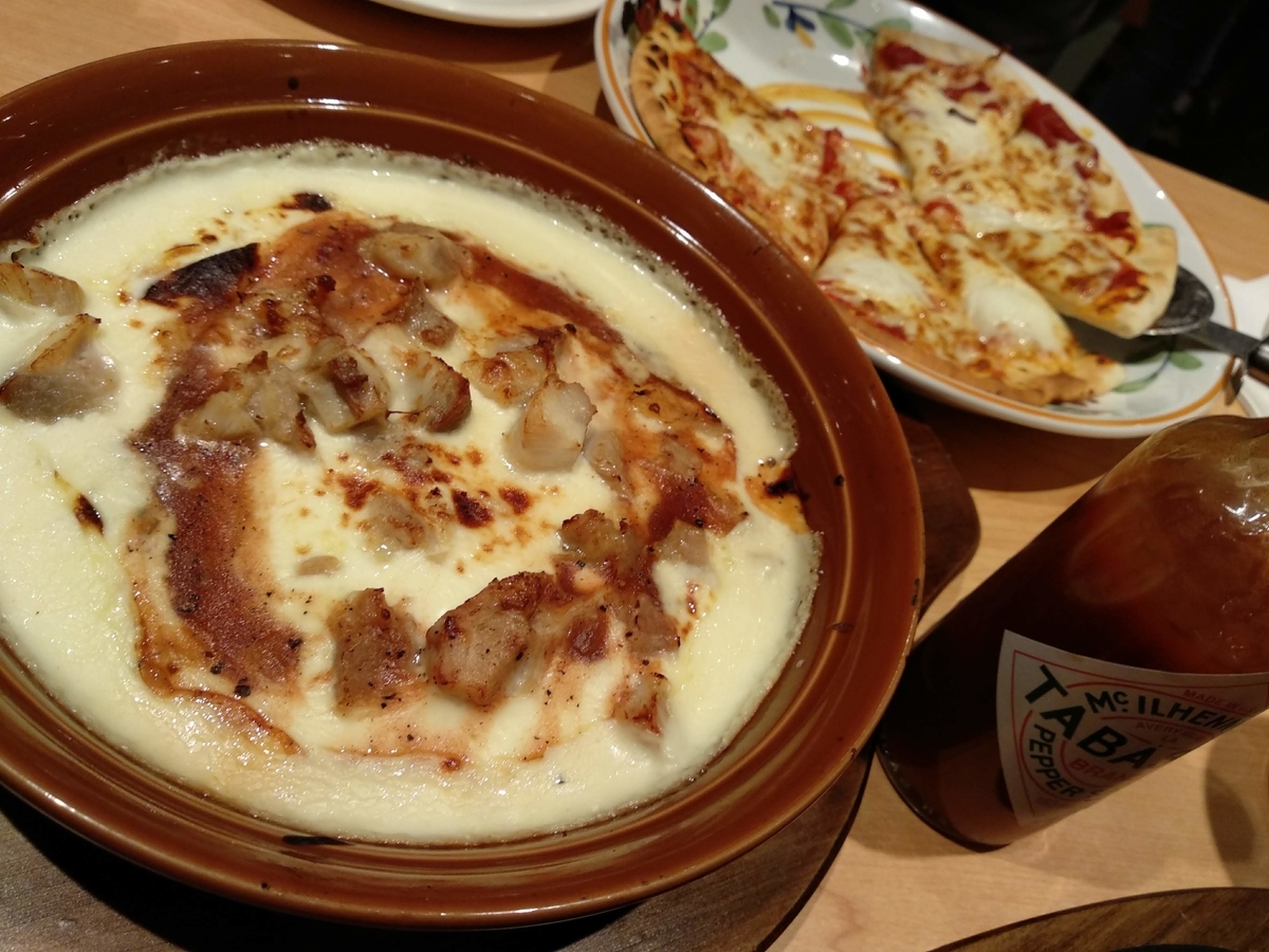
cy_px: 476
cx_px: 634
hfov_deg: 67.3
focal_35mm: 26
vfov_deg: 53.1
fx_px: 953
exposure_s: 1/50
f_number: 2.2
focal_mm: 3.81
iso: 250
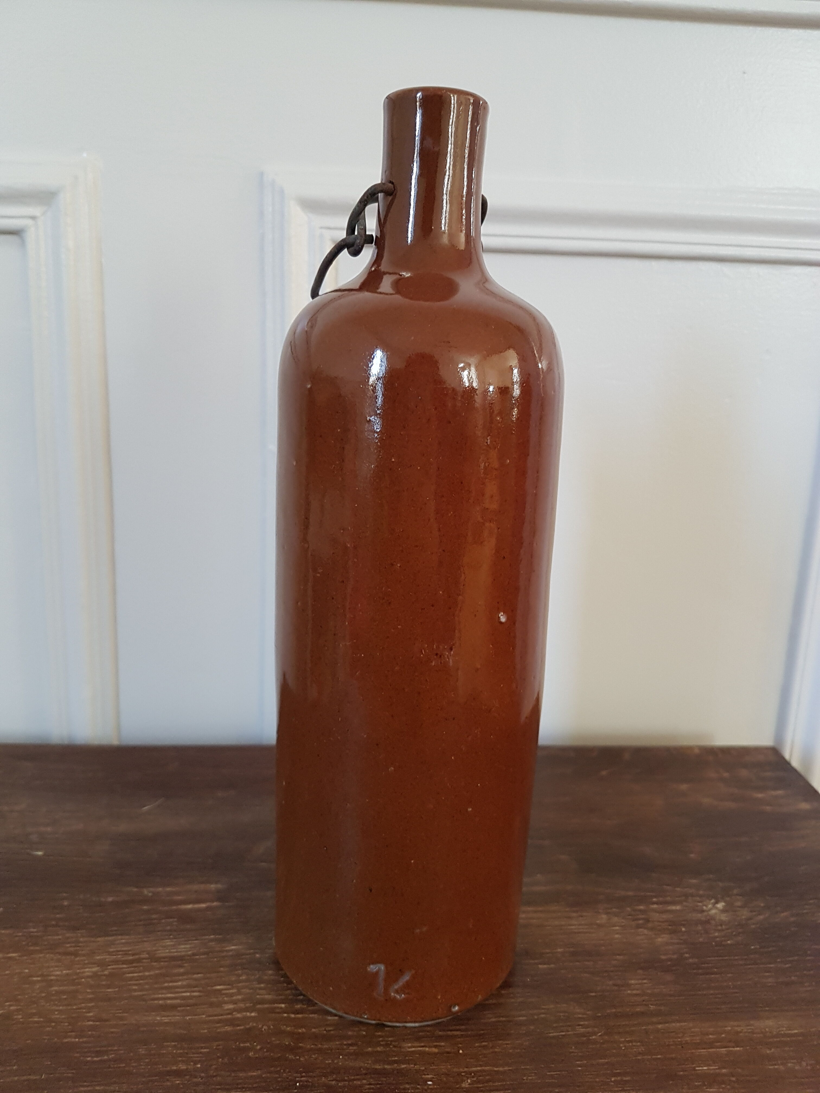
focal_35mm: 26
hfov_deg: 53.1
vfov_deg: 67.3
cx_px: 410
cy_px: 546
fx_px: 821
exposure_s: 1/25
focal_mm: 4.2
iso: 160
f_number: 1.7
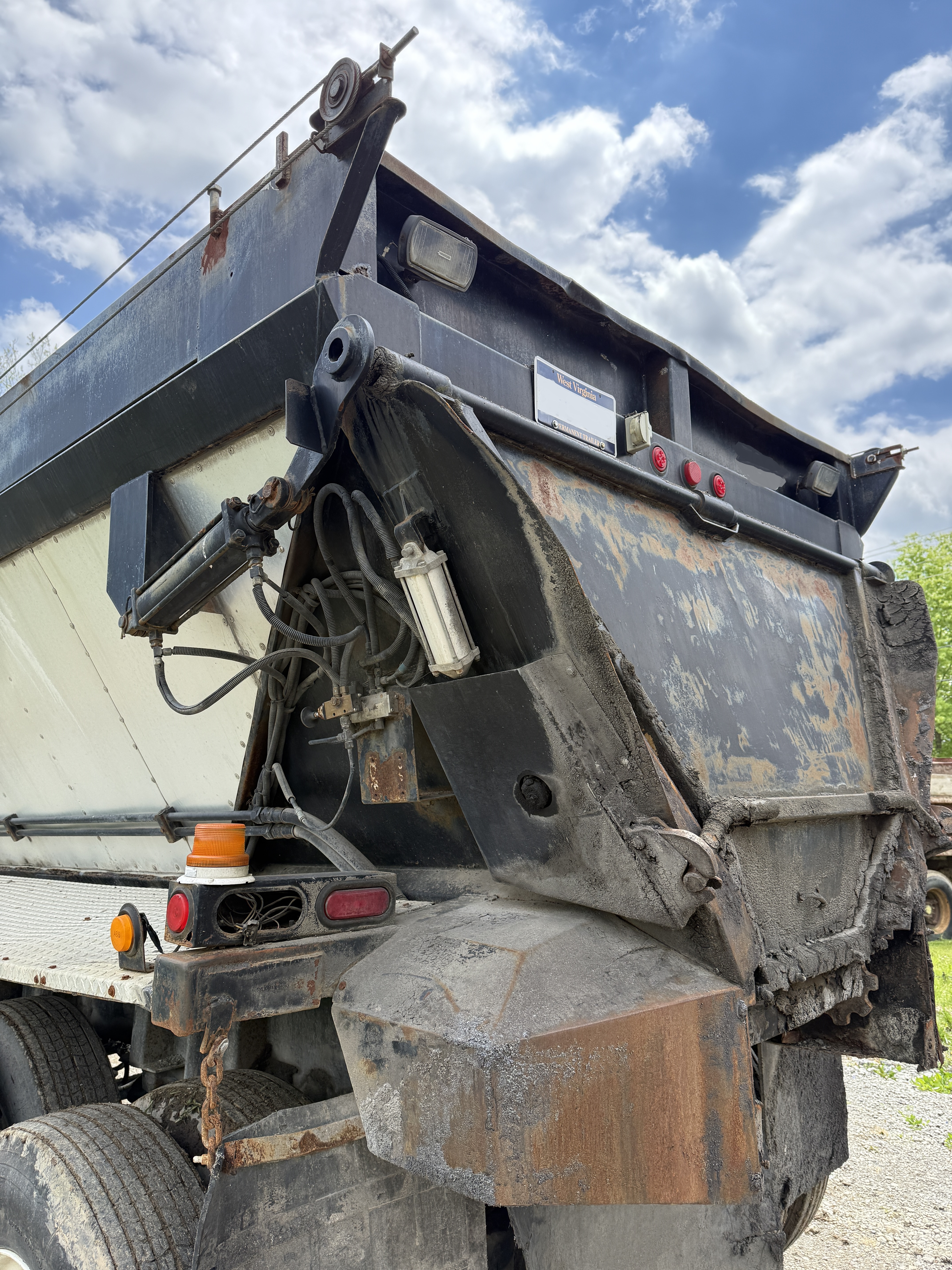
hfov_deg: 56.8
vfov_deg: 71.6
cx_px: 476
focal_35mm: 24
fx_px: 880
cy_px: 635
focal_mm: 6.76
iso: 100
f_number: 1.78
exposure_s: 1/2053
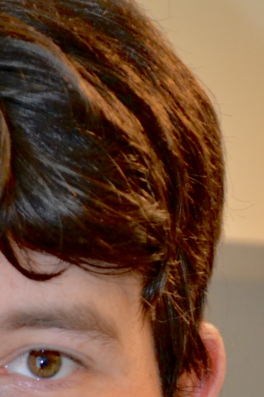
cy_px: 456
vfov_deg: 8.8
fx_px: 2564
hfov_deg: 5.9
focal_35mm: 233
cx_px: -84
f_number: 5.6
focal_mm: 52
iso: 2500
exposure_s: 1/60
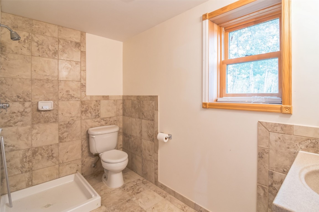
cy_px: 106
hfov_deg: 95.0
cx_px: 160
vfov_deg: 72.1
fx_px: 146
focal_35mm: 16
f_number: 8
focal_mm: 11
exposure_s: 1/5
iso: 400
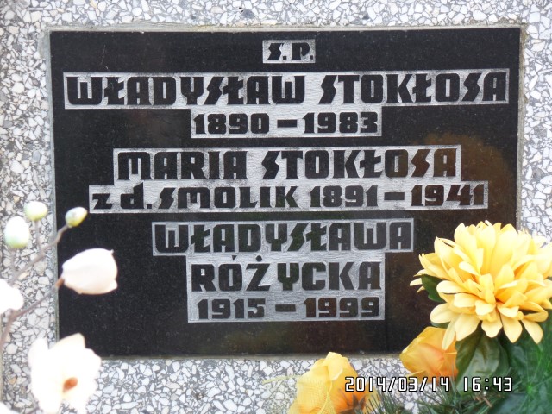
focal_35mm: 141
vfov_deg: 10.5
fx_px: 2248
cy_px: 207
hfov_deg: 14.0
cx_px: 276
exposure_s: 1/60
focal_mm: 25.2
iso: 240
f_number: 4.2
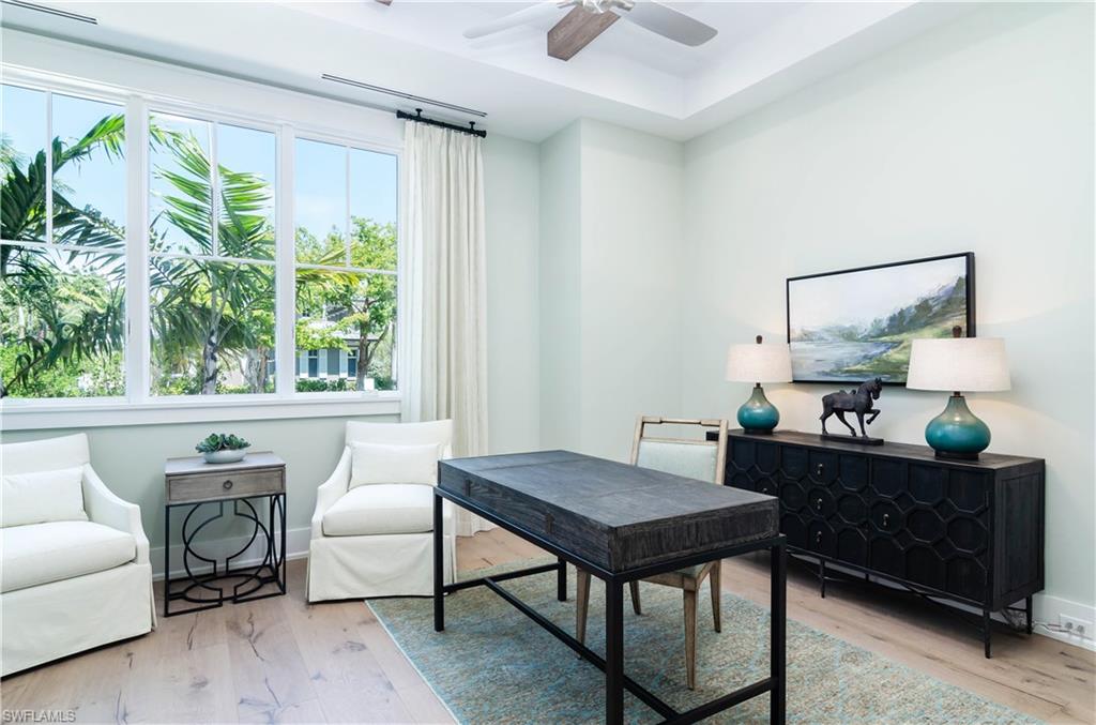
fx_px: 592
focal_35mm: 20
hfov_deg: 85.6
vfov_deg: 62.9
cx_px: 548
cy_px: 362
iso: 200
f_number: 9
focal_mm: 13
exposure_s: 1/100
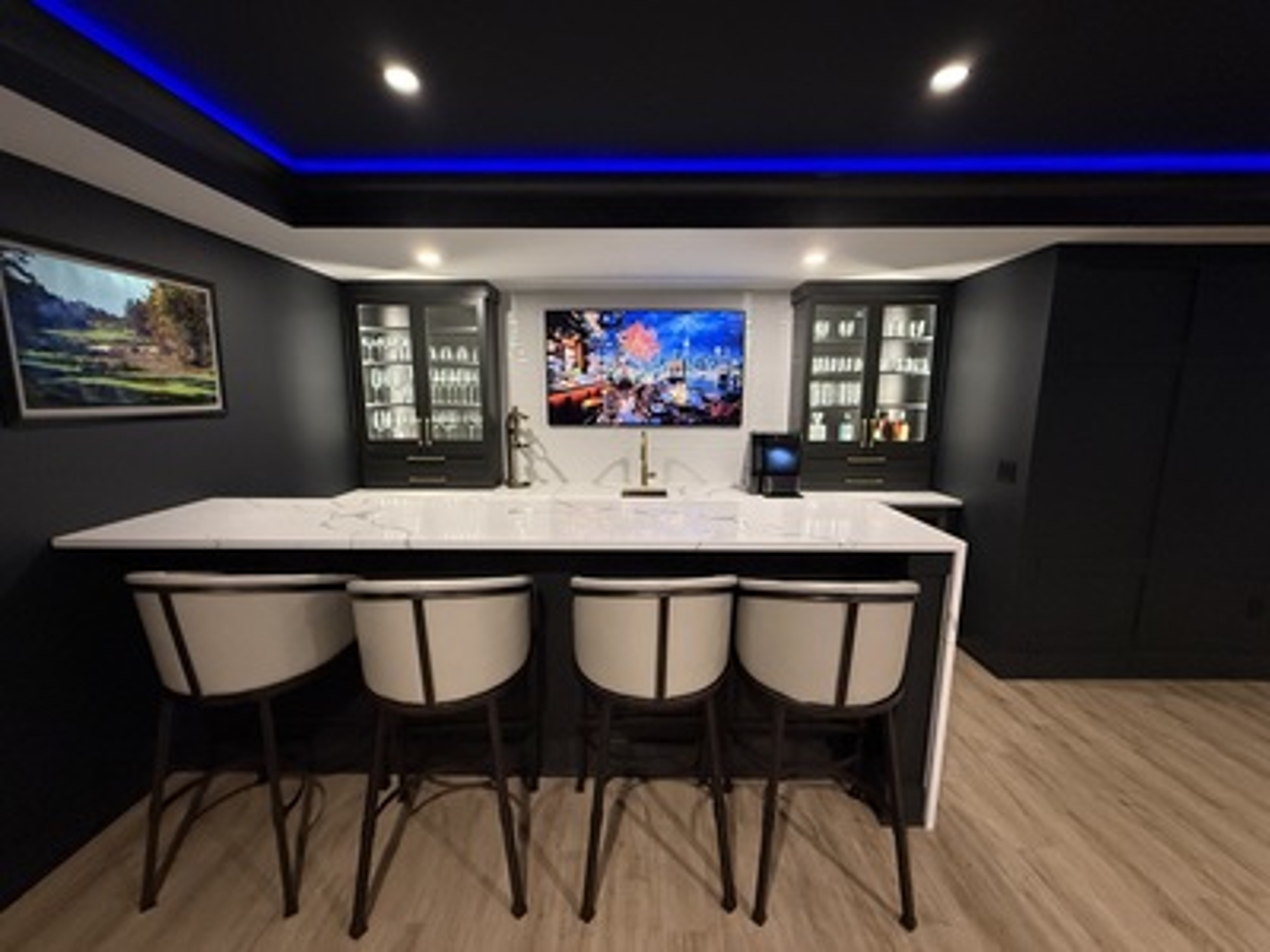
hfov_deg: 102.1
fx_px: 514
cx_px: 635
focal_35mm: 14
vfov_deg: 85.7
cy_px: 476
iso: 400
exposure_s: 1/60
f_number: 2.2
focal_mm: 2.22
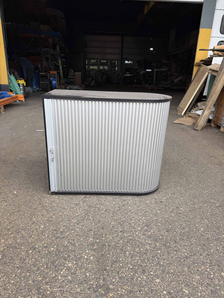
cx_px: 112
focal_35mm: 24
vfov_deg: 71.6
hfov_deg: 56.8
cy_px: 149
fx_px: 207
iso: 80
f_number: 1.78
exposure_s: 1/660
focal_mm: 6.76
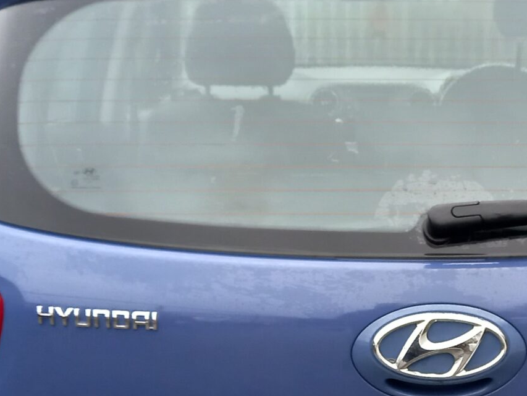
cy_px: 339
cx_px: 412
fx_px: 1142
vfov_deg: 19.4
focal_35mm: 75
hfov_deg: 25.6
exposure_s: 1/60
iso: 160
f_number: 2
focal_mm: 4.6
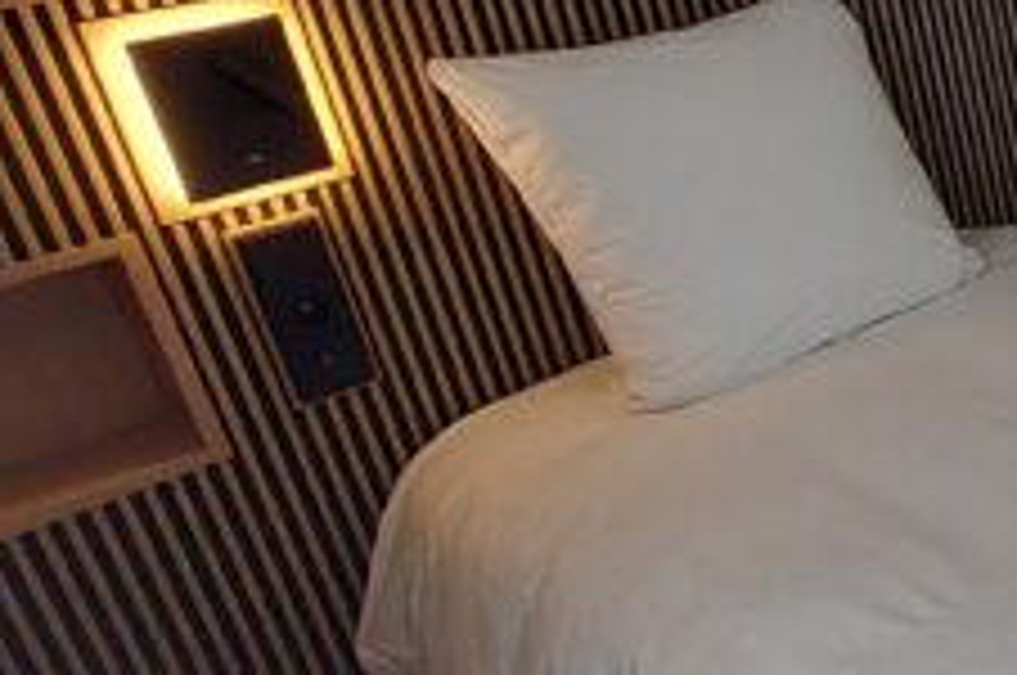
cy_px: 171
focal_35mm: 46
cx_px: 1548
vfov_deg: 28.7
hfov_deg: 27.8
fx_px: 1298
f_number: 2.2
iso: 100
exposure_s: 1/120
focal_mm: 1.74
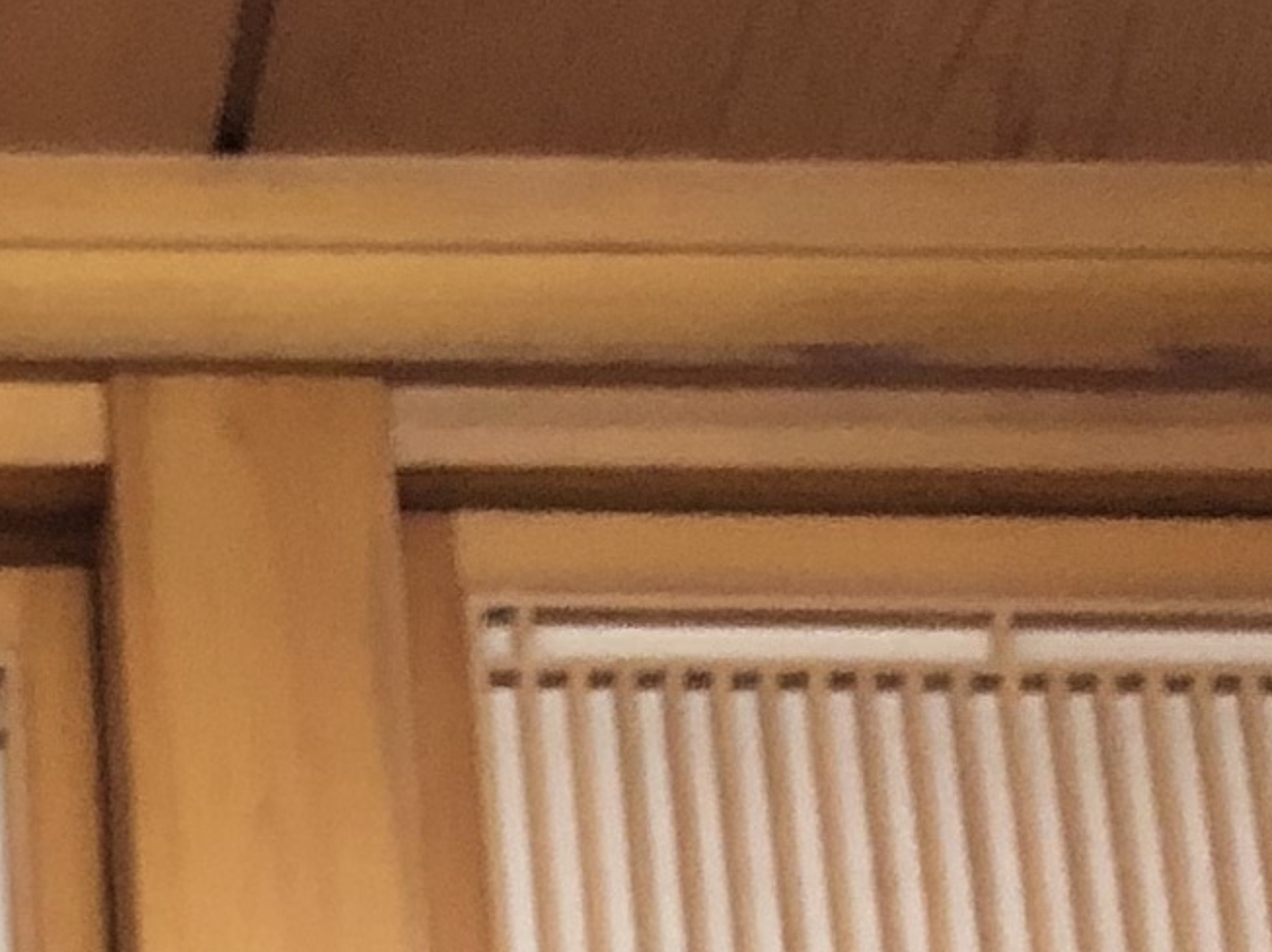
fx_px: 6354
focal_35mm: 173
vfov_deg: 7.6
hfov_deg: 10.9
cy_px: 2786
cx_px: -727
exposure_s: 1/13
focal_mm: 3.99
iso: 100
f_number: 1.8
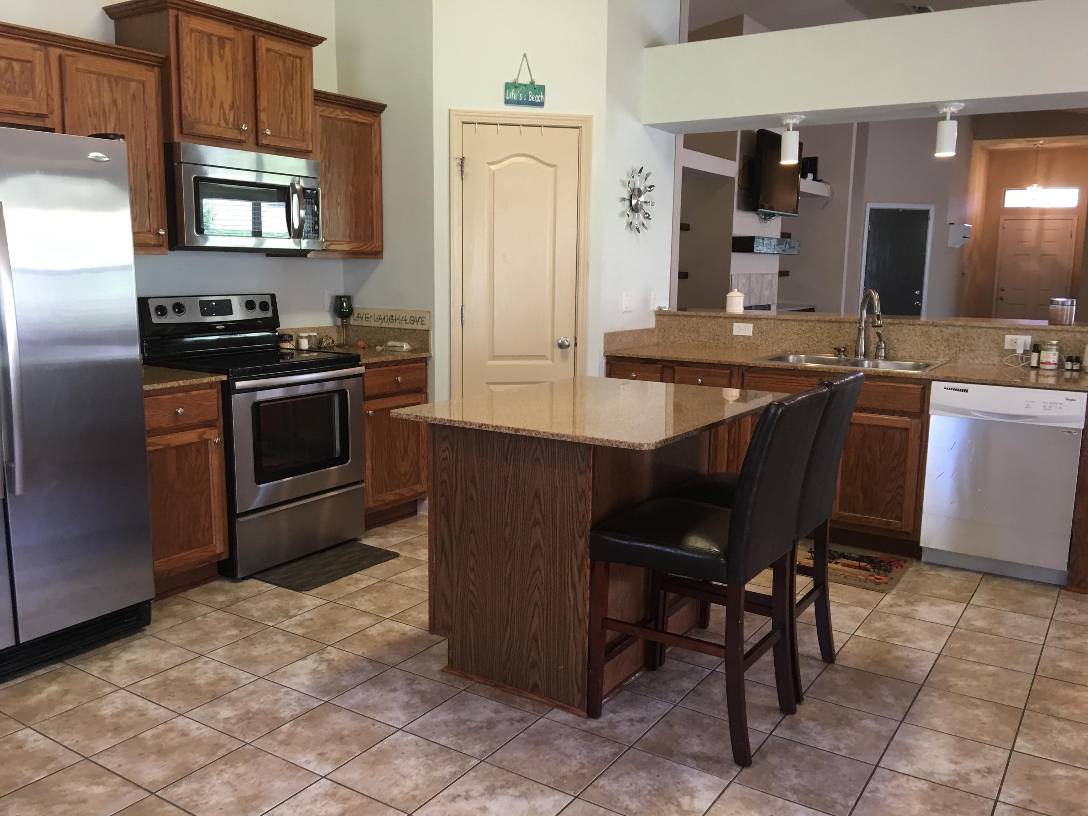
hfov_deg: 61.7
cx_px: 544
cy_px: 408
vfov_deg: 48.2
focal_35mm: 29
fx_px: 911
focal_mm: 4.15
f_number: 2.2
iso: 50
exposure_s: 1/17
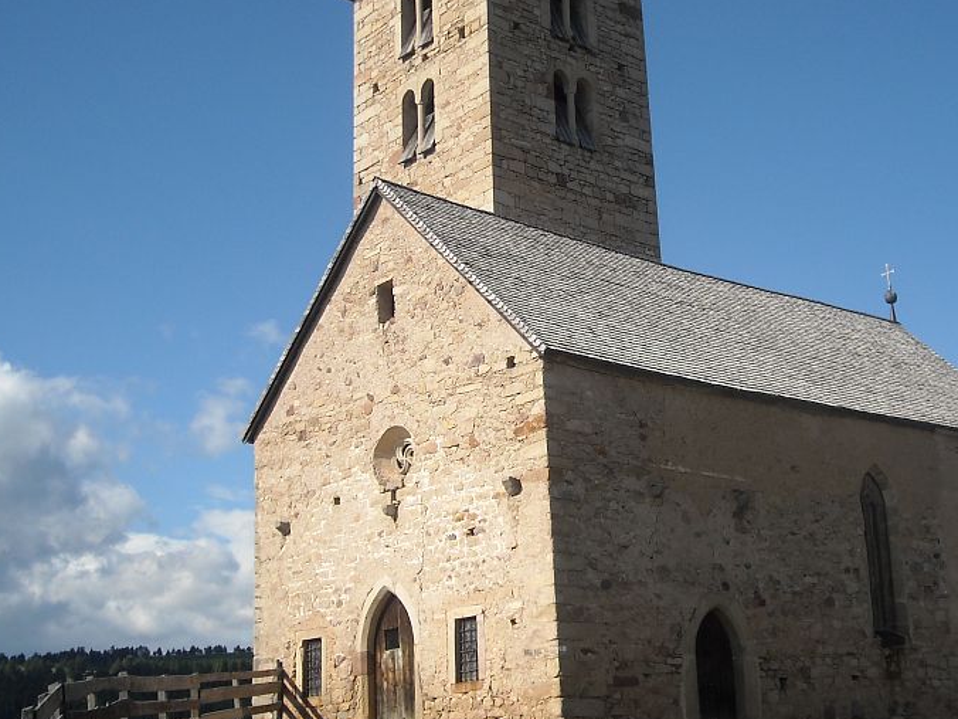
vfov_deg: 27.5
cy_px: 309
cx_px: 550
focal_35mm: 53
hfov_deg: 36.1
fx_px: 1467
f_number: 5.6
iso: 64
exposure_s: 1/353
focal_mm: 5.7
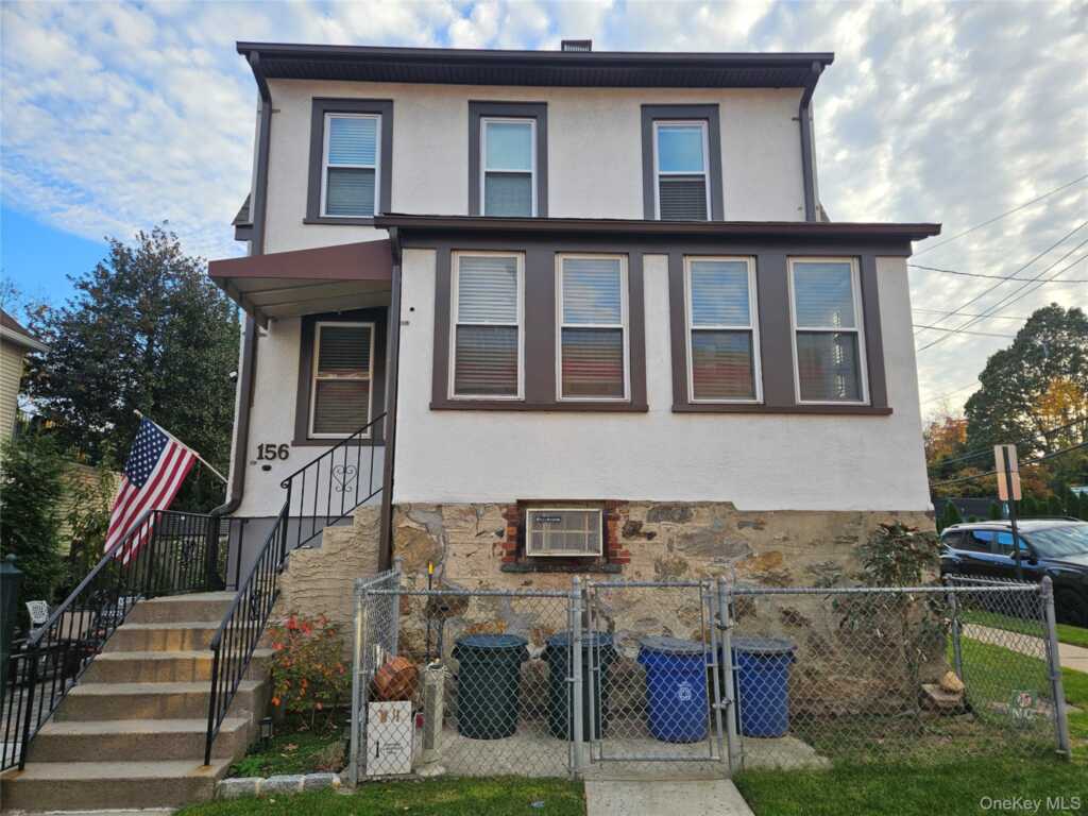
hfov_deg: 73.9
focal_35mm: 23
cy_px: 408
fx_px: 723
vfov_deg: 58.9
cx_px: 544
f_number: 1.8
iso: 25
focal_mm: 5.4
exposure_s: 1/326
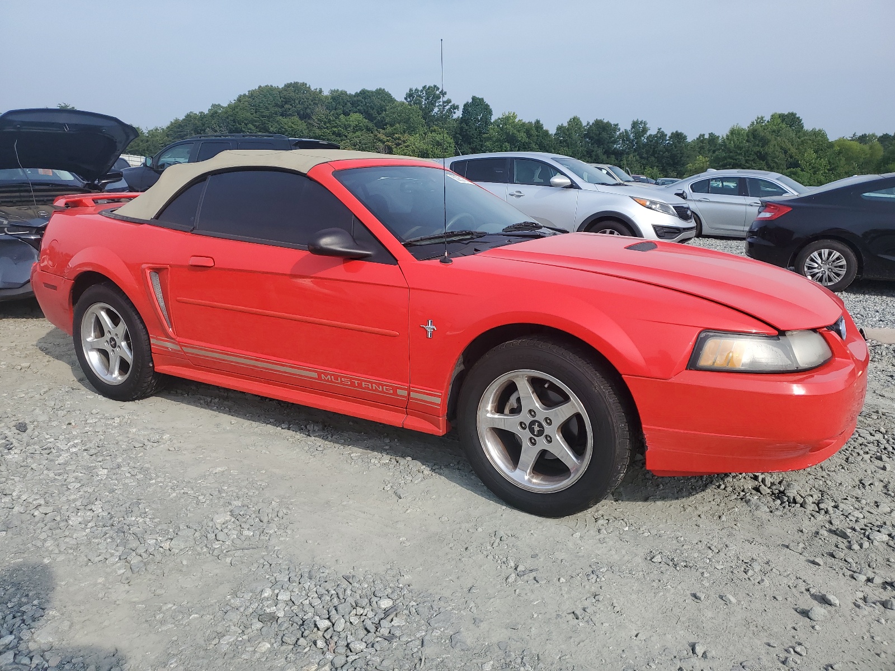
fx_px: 672
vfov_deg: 53.1
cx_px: 448
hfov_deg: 67.3
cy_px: 336
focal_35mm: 26
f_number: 1.5
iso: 50
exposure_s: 1/3333
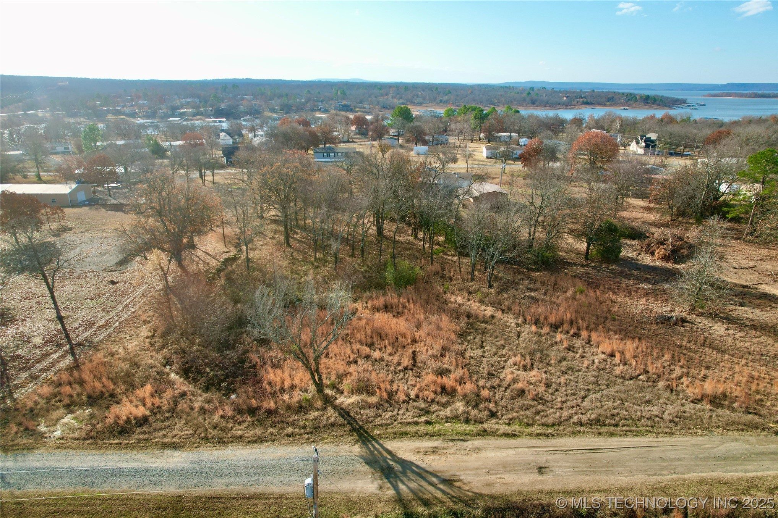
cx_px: 389
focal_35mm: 22
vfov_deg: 57.2
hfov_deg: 78.6
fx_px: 475
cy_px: 259
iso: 100
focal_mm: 8.38
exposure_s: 1/1250
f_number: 2.8
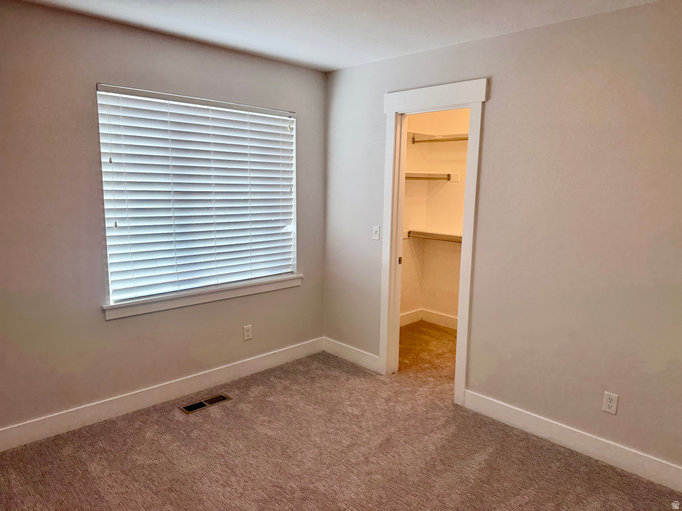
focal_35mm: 24
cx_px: 341
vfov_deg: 56.8
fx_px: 473
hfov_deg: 71.6
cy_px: 256
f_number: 1.78
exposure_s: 1/251
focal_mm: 6.76
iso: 64
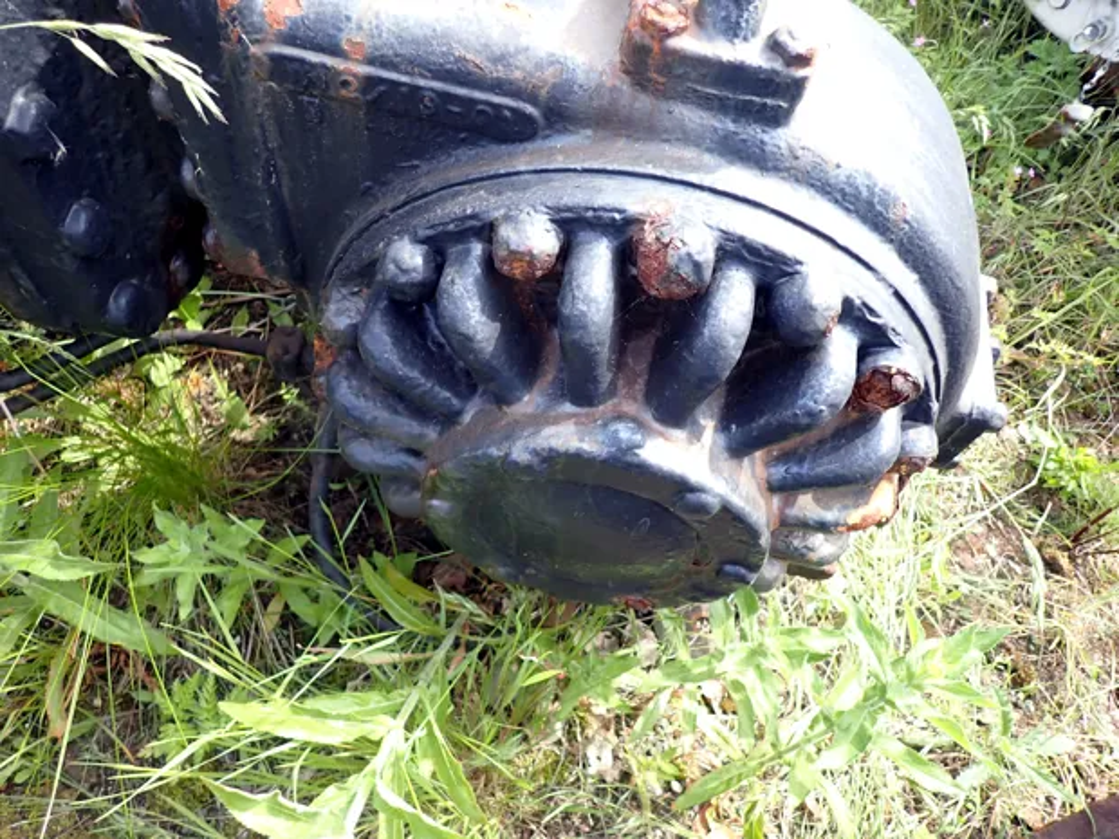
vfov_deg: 54.9
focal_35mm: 25
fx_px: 808
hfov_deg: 69.4
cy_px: 420
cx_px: 560
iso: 100
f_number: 2
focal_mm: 4.5
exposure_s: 1/200
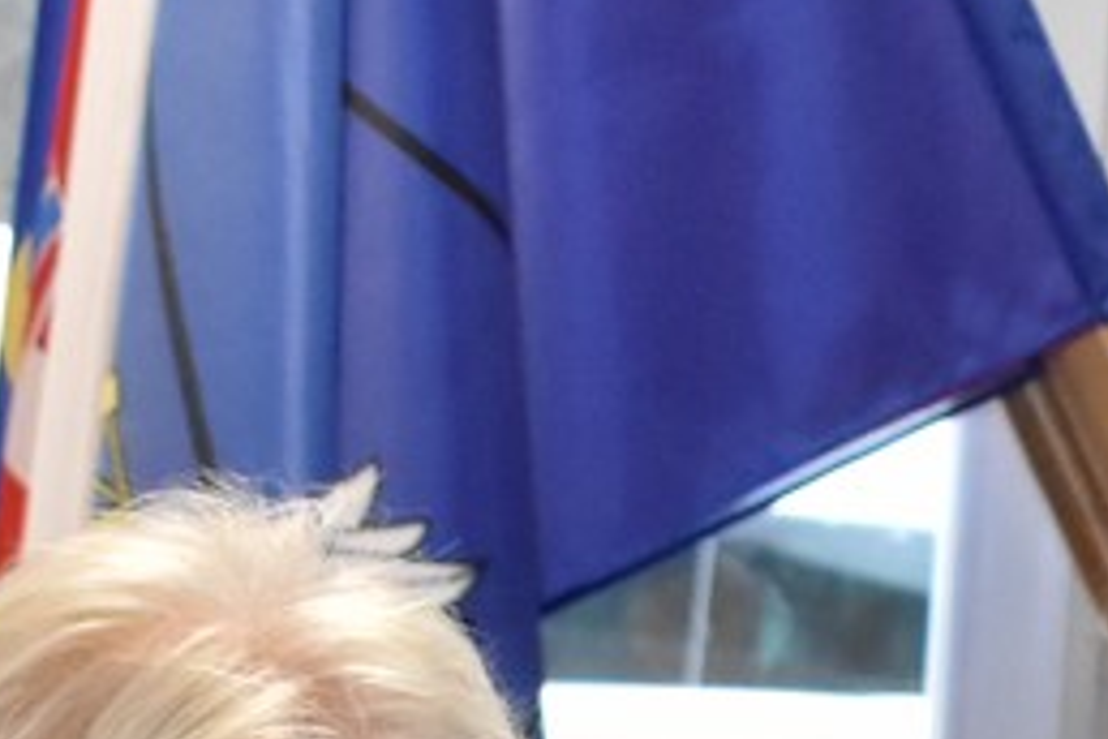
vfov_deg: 5.9
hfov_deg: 9.0
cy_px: 1646
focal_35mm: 226
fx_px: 6955
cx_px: 1426
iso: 2500
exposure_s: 1/200
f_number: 3.8
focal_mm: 24
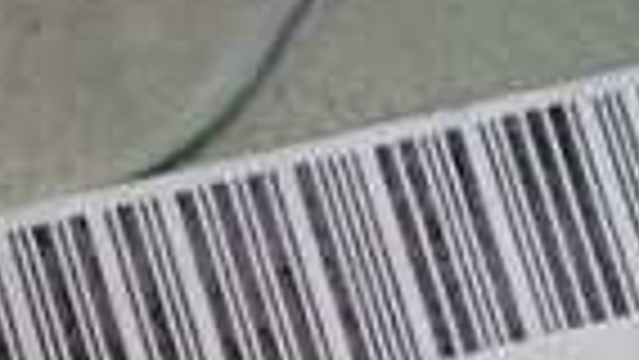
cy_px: 585
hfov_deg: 8.7
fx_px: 4221
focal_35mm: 249
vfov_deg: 4.8
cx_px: 346
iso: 640
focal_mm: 9.65
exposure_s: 1/50
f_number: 3.3
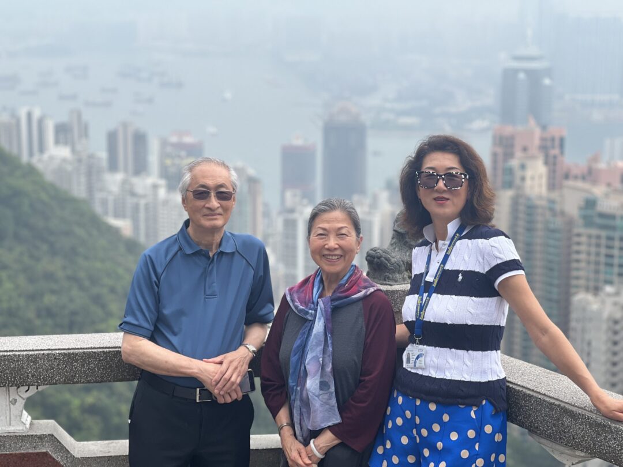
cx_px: 312
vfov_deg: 19.1
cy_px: 234
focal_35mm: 77
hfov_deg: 25.3
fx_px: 1386
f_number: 2.8
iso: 25
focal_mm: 9
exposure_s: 1/302
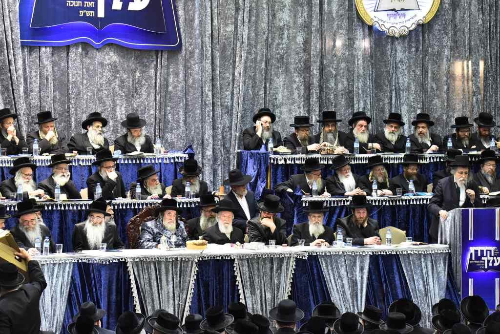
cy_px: 167
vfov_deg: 9.2
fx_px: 2084
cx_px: 250
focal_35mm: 150
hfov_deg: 13.7
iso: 2500
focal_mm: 150
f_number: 5.6
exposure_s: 1/125
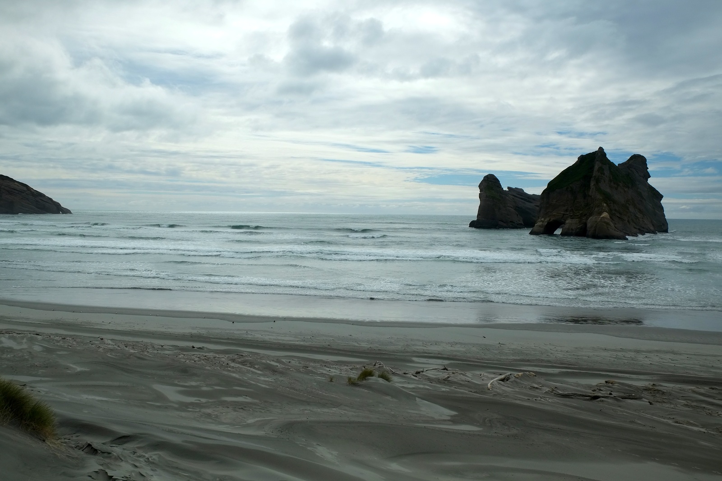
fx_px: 542
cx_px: 361
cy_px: 240
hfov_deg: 67.4
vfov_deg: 47.9
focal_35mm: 27
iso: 400
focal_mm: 18
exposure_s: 1/500
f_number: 11
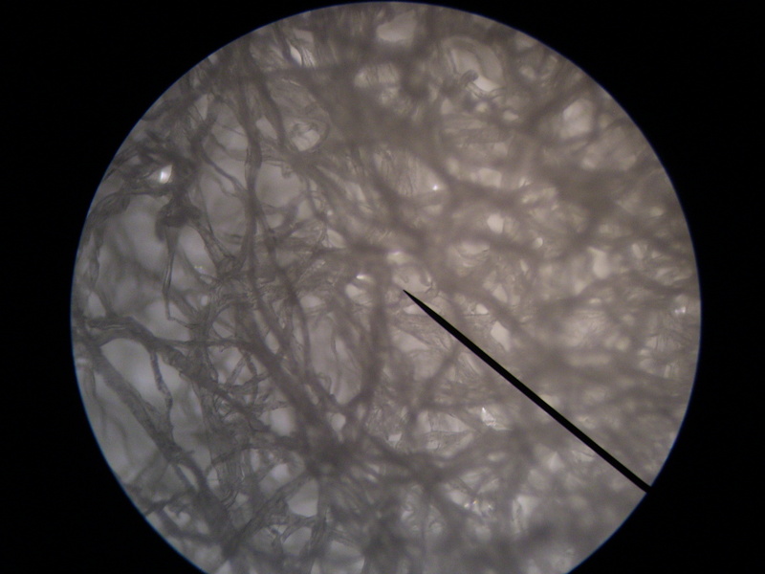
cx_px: 382
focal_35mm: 37
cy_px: 287
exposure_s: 1/8
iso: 160
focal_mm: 6
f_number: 2.7
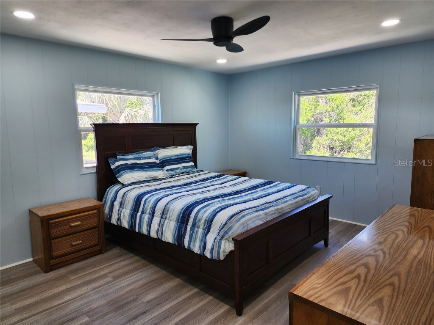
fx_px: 288
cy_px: 162
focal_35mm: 23
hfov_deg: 73.9
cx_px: 217
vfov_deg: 58.9
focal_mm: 6.4
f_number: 1.8
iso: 64
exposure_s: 1/120
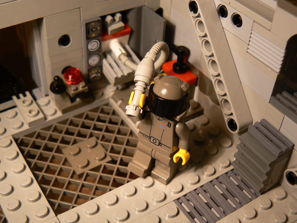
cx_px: 148
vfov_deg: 30.3
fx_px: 412
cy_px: 112
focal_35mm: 48
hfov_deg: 39.7
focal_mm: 8
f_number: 2.8
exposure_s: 1/40
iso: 100
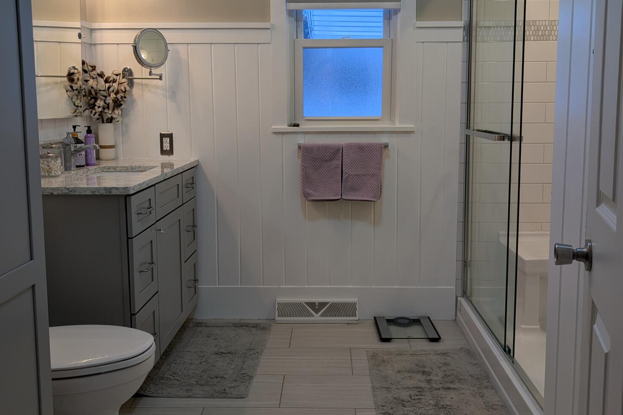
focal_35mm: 34
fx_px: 588
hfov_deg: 55.8
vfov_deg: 38.8
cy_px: 175
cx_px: 315
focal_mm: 6.9
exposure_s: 1/40
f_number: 1.68
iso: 23
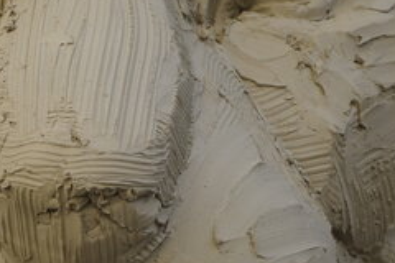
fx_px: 2907
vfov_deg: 5.2
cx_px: 138
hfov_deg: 7.8
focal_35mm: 265
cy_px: 135
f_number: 6.3
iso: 100
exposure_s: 1/200
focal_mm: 53
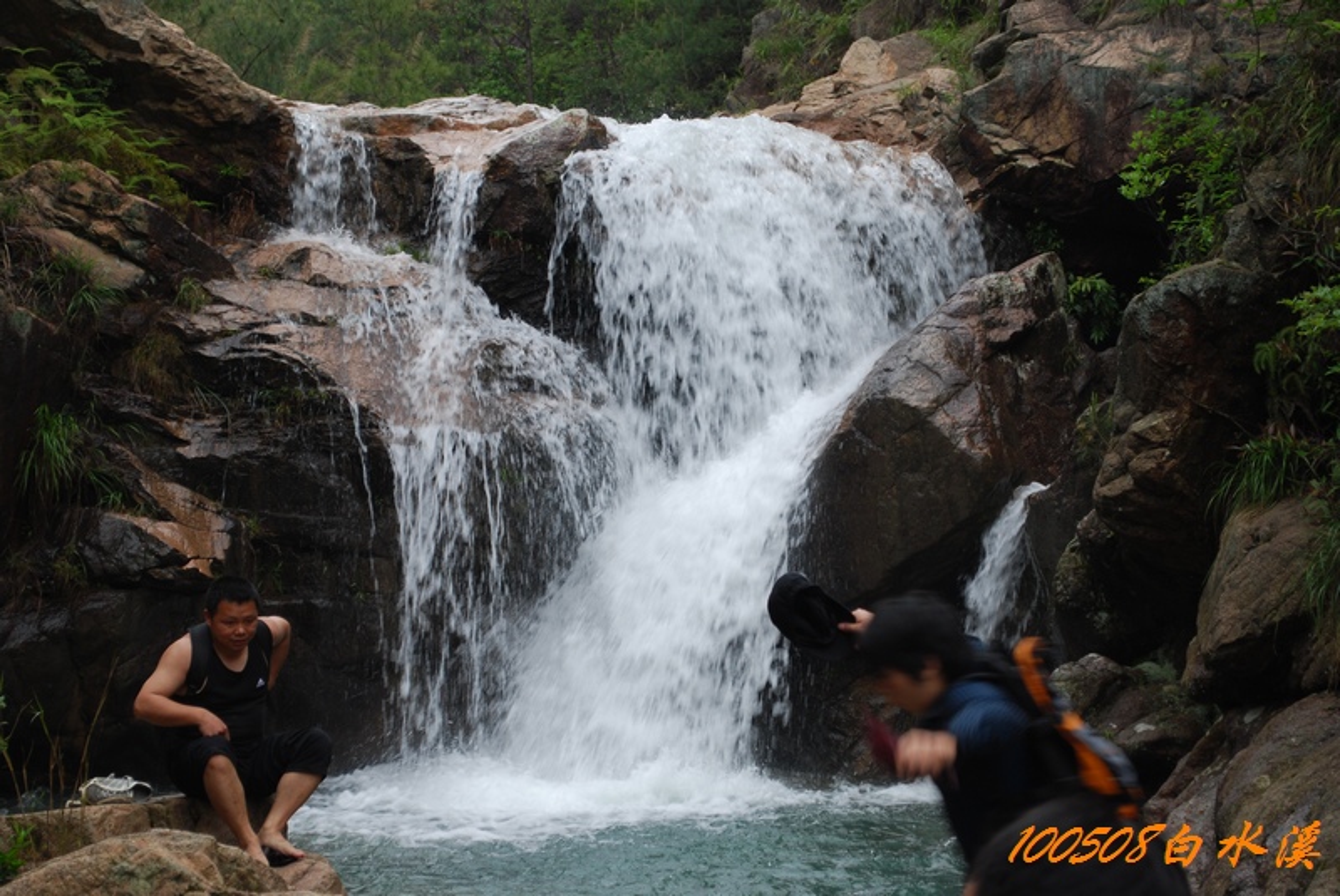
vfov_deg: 17.5
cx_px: 670
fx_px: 2906
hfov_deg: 26.0
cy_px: 448
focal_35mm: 78
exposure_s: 1/80
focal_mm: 52
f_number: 5.6
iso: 200
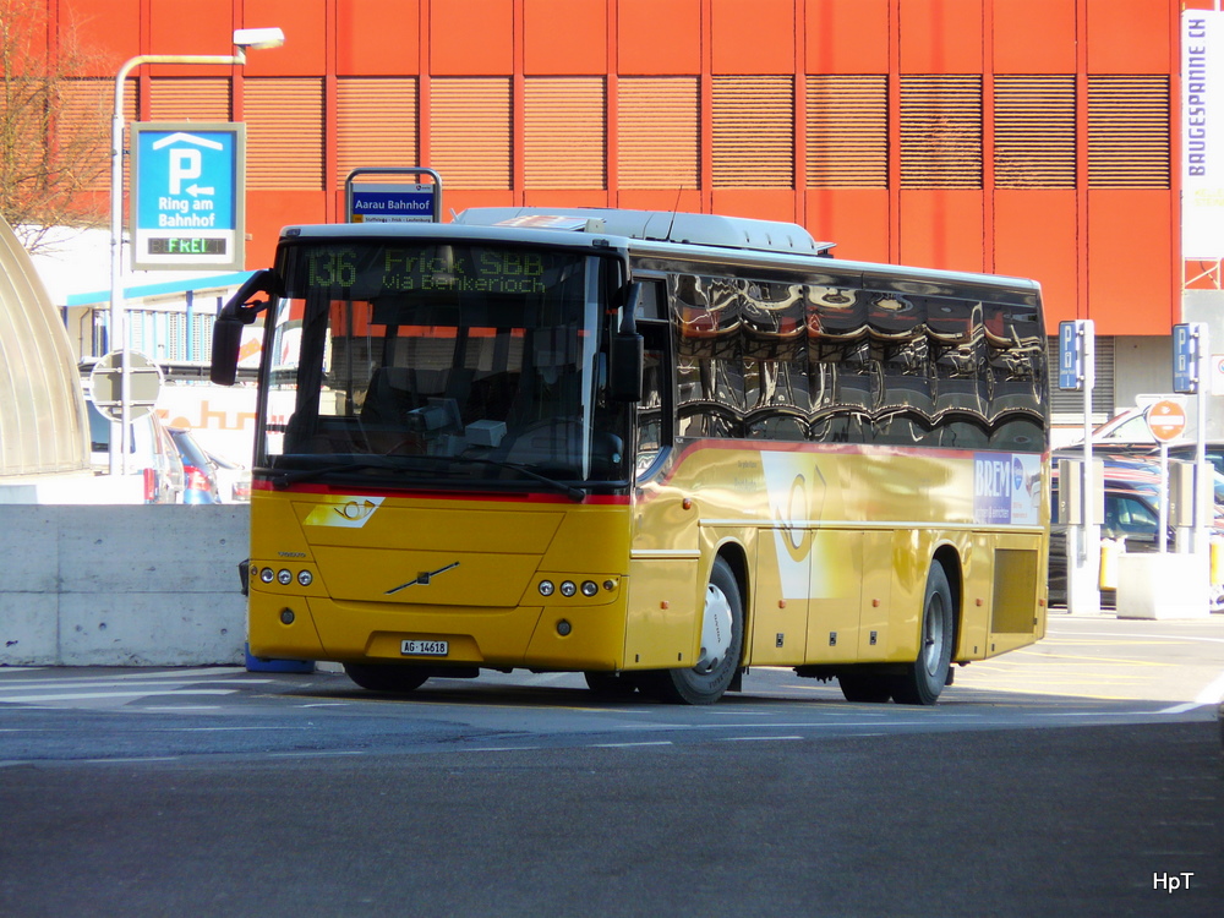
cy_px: 459
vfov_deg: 4.2
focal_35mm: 356
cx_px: 612
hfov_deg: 5.6
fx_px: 12588
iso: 100
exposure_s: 1/250
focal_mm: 58.4
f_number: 4
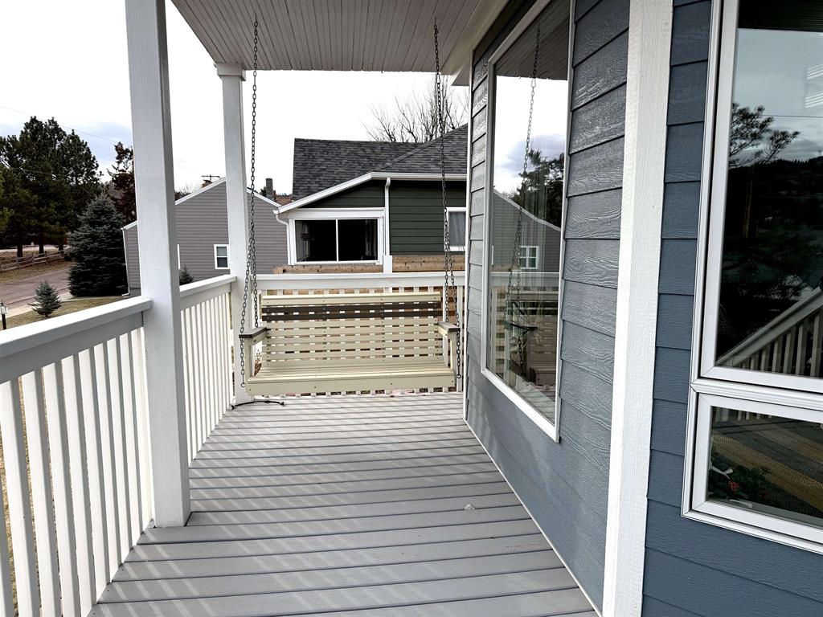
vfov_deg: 56.8
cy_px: 308
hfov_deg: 71.6
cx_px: 412
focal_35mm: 24
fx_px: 571
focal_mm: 6.76
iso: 100
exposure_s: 1/3145
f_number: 1.78
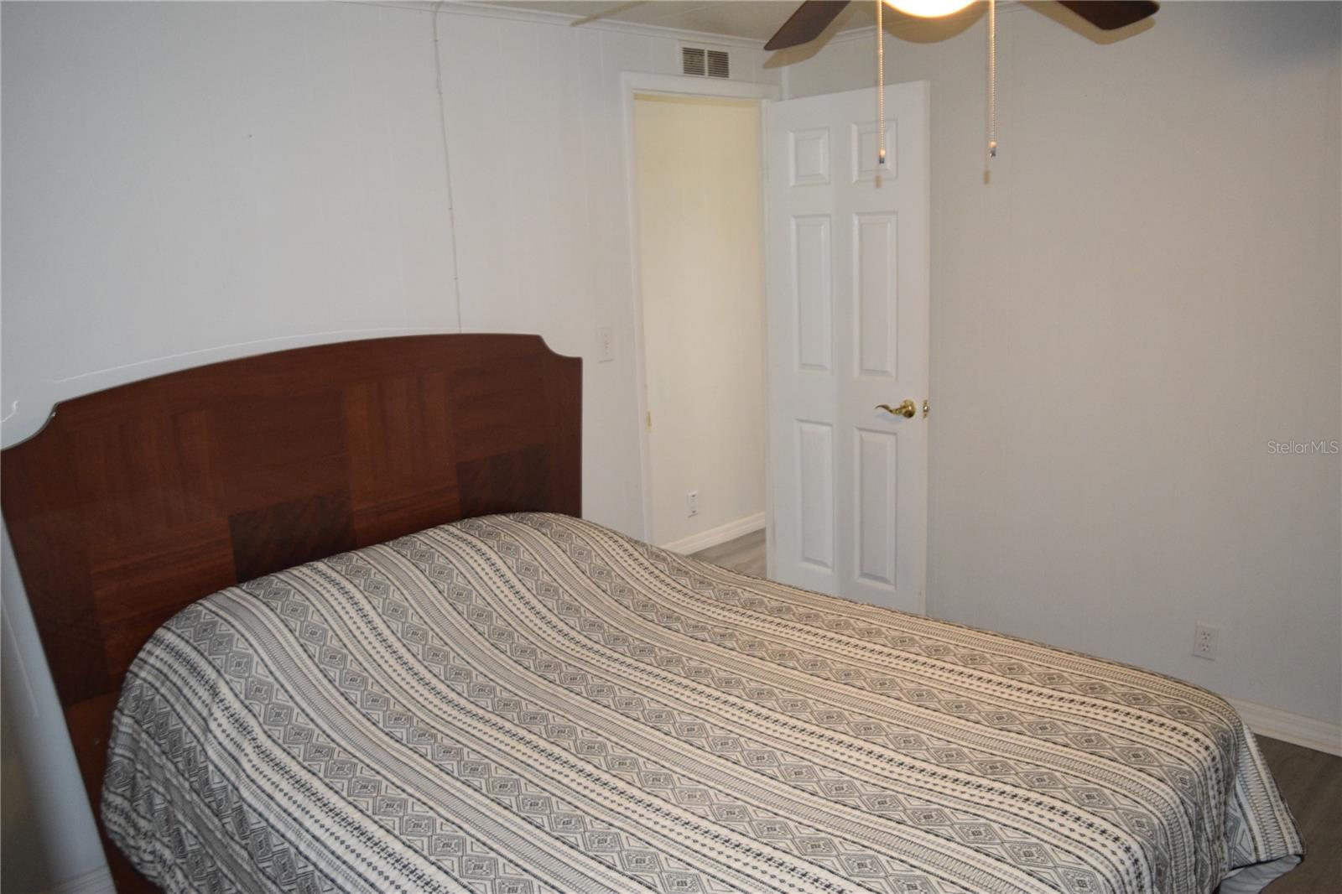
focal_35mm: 27
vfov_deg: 47.9
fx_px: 1006
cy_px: 447
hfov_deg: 67.4
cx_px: 671
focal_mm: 18
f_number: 3.5
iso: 1000
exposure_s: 1/60
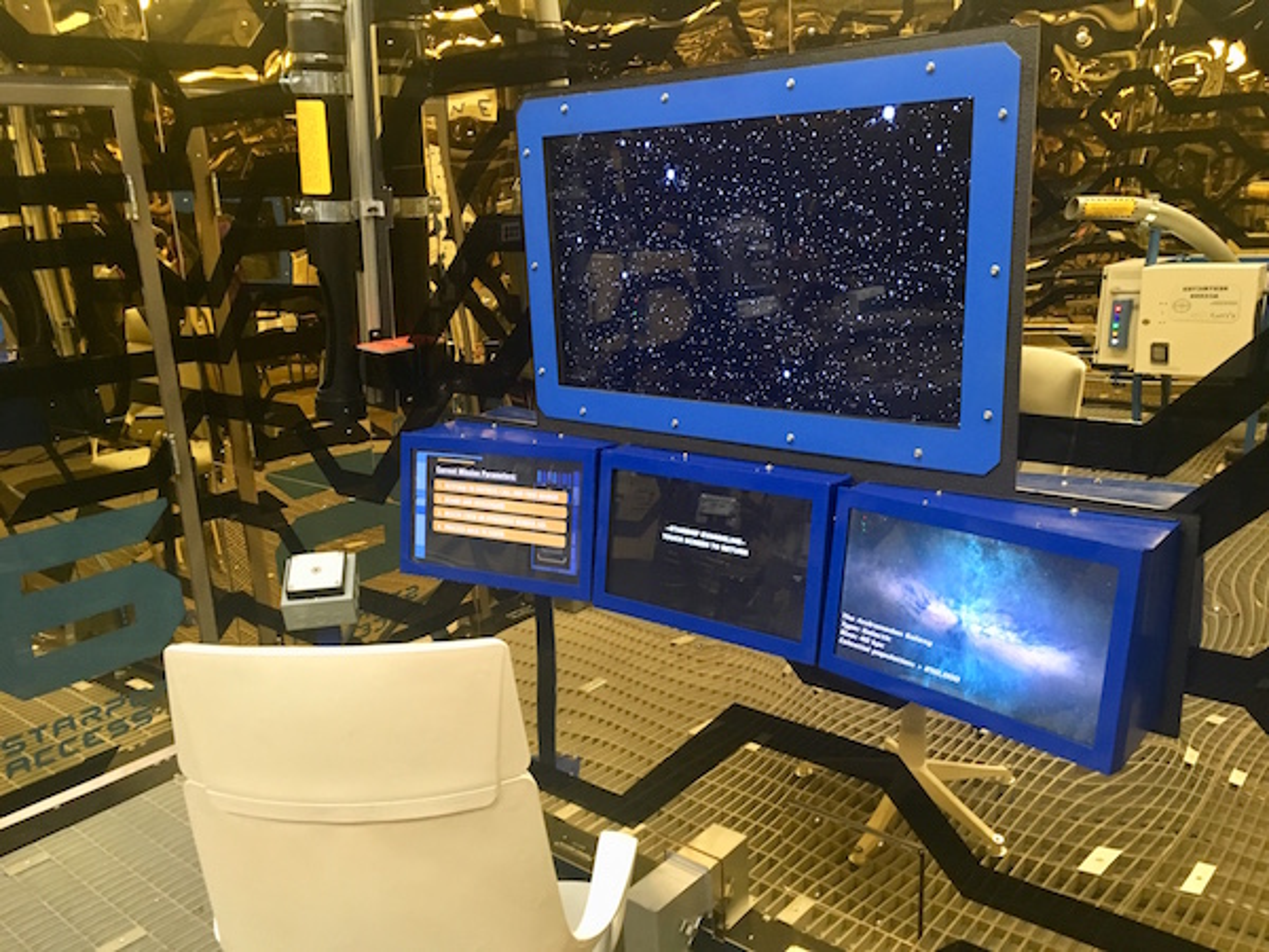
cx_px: 634
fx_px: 1063
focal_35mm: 29
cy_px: 476
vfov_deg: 48.2
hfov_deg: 61.7
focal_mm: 4.15
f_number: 2.2
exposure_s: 1/30
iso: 160
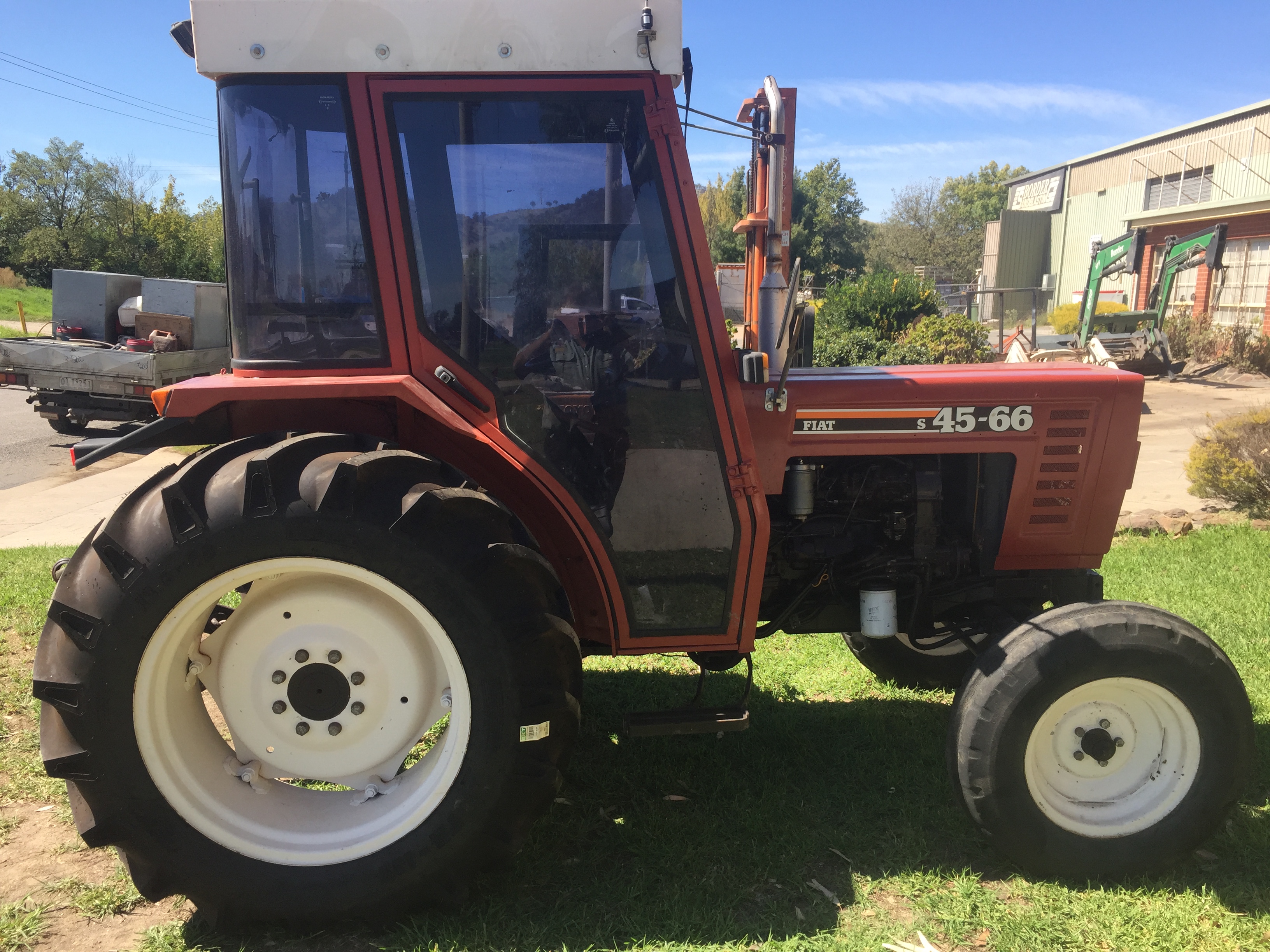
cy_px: 476
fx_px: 1064
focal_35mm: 29
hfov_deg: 61.7
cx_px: 635
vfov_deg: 48.2
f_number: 2.2
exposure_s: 1/824
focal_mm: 4.15
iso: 32
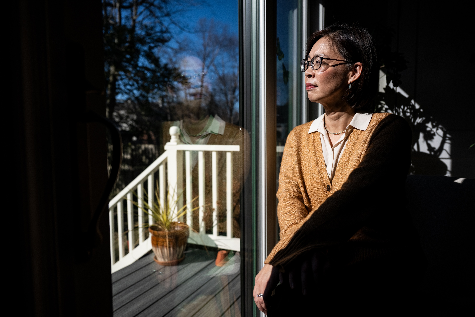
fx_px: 317
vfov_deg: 53.1
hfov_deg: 73.7
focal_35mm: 24
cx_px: 238
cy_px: 158
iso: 500
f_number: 2.8
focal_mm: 24
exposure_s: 1/12800
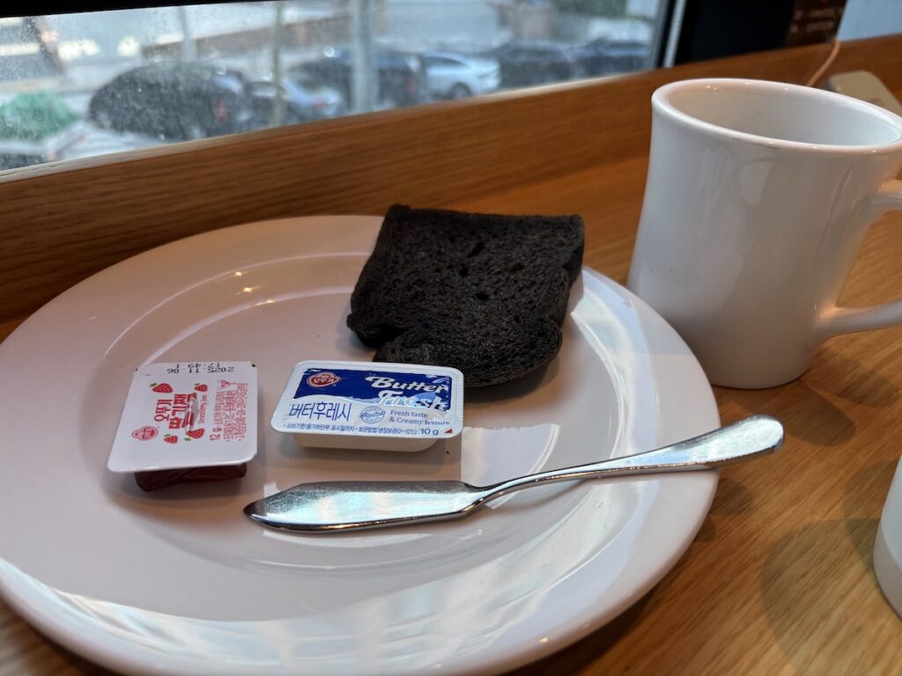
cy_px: 338
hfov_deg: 67.3
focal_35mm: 26
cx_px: 451
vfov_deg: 53.1
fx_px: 677
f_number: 1.6
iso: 40
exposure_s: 1/120
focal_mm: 5.96
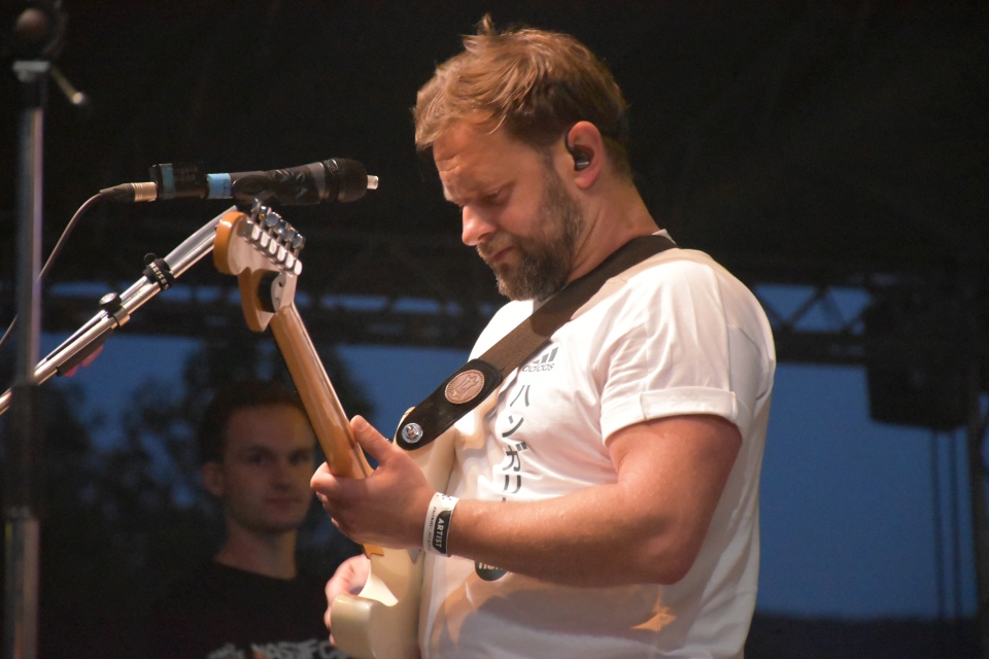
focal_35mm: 210
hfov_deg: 9.8
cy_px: 330
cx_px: 494
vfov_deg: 6.5
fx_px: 5769
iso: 10000
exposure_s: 1/125
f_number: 5.6
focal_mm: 140
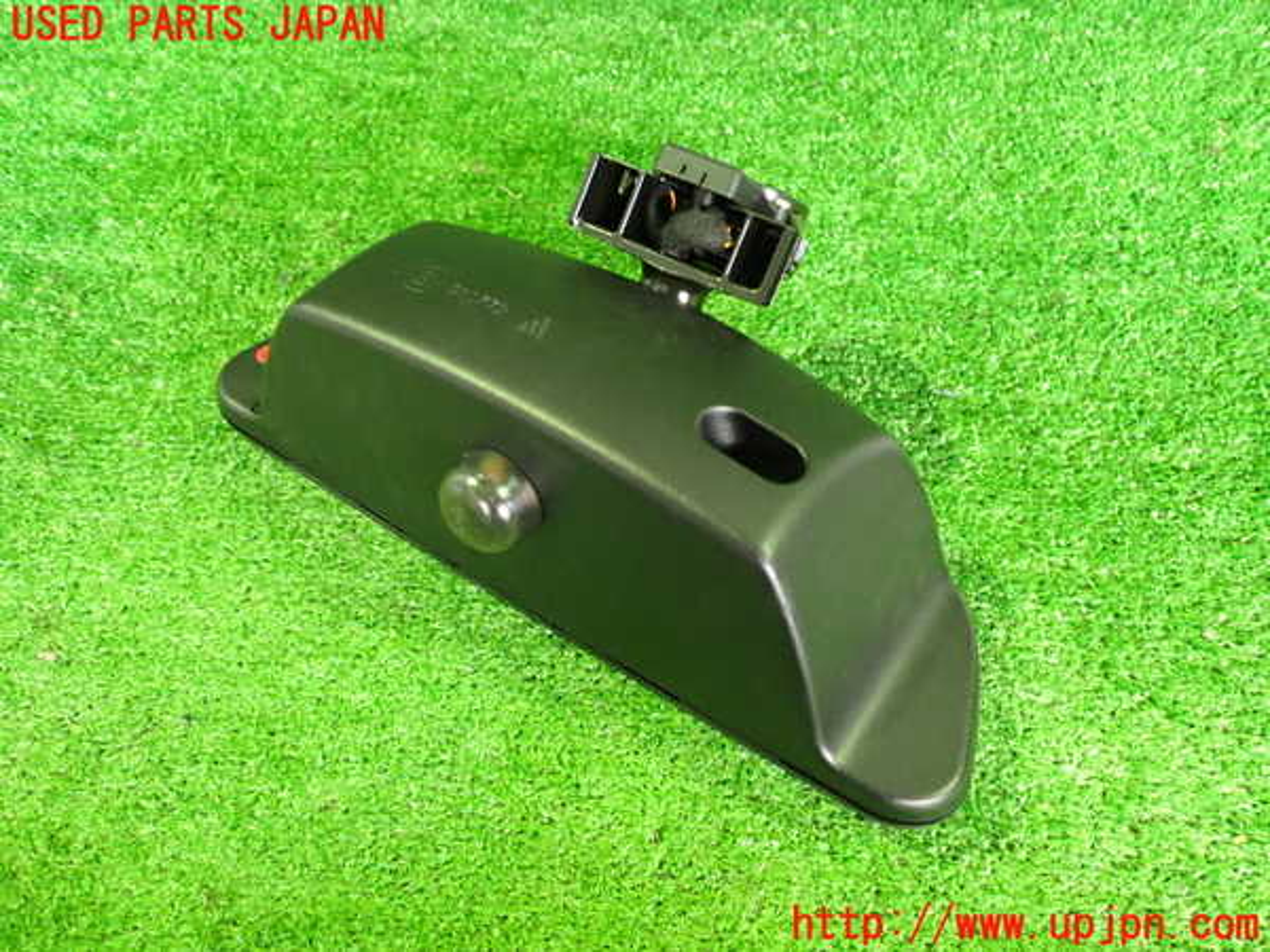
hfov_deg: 60.0
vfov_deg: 46.8
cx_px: 635
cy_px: 476
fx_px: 1101
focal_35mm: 30
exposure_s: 1/25
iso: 800
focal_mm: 5.4
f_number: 2.3
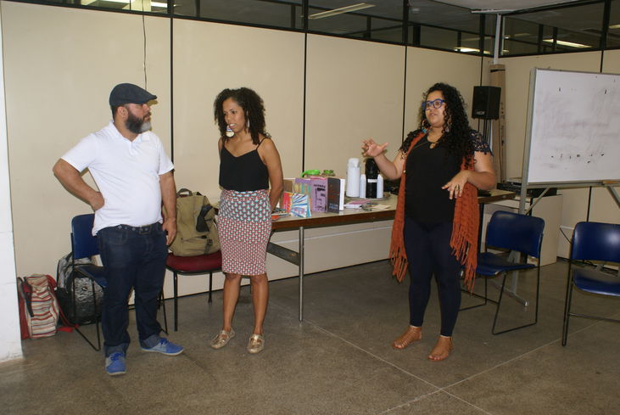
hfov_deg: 61.9
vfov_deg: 43.7
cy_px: 208
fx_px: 517
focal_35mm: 30
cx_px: 310
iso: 400
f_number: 5.6
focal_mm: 20
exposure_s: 1/60
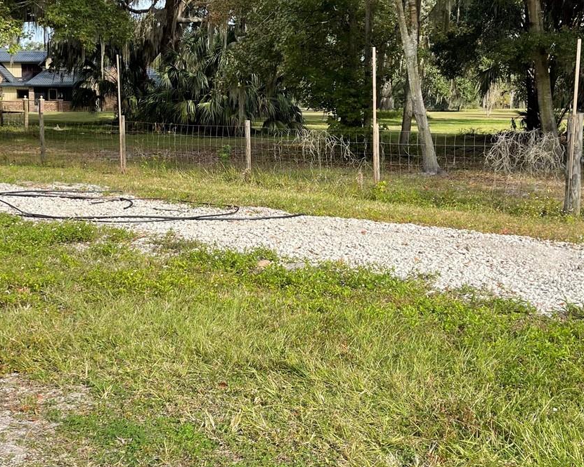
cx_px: 257
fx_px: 812
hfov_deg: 39.5
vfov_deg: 32.0
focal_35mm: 47
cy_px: 185
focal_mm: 5.1
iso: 32
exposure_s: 1/1553
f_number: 1.6
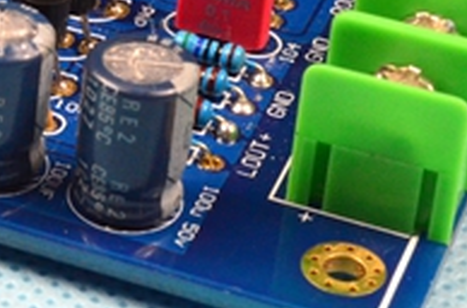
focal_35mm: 223
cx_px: -159
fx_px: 2883
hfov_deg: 9.1
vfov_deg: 6.1
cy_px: 78
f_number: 14
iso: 2500
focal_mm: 40
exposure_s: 1/25
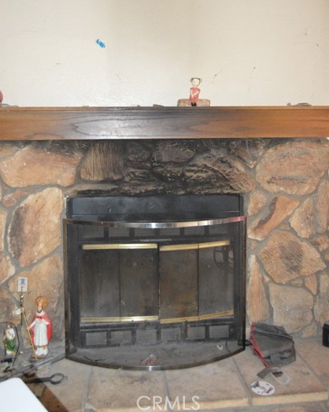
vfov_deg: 56.7
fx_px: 378
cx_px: 163
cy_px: 162
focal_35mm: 31
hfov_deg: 47.1
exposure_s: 1/60
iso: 3200
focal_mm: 18
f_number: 3.5
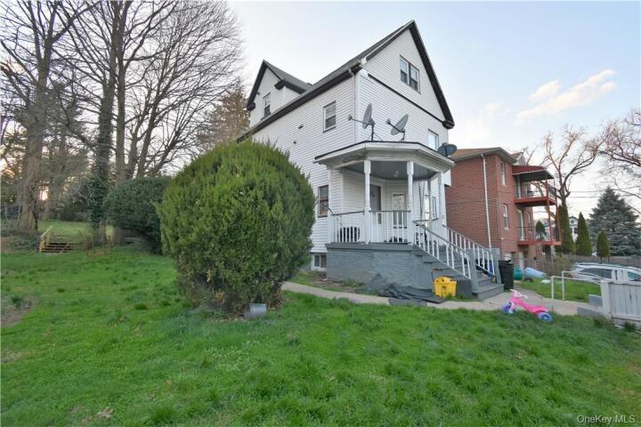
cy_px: 214
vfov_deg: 77.3
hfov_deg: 100.4
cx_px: 320
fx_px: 267
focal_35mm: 15
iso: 200
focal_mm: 10
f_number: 5
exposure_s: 1/100
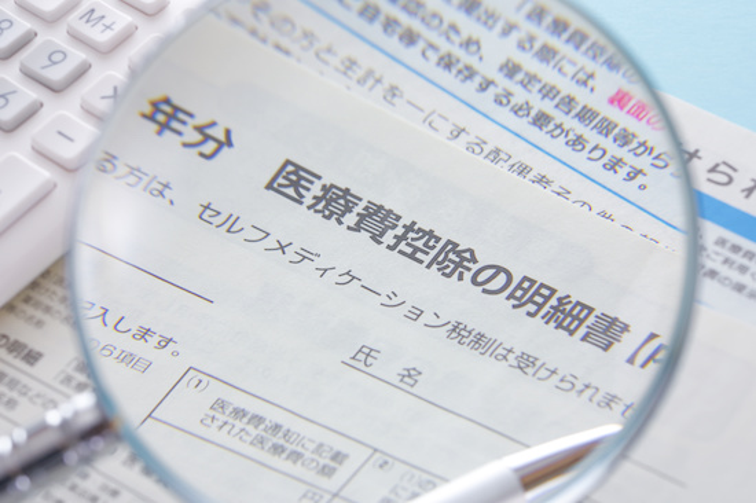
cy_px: 252
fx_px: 1574
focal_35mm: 75
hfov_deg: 27.0
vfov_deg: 18.2
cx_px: 378
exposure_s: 1/125
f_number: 10
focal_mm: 50
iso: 200
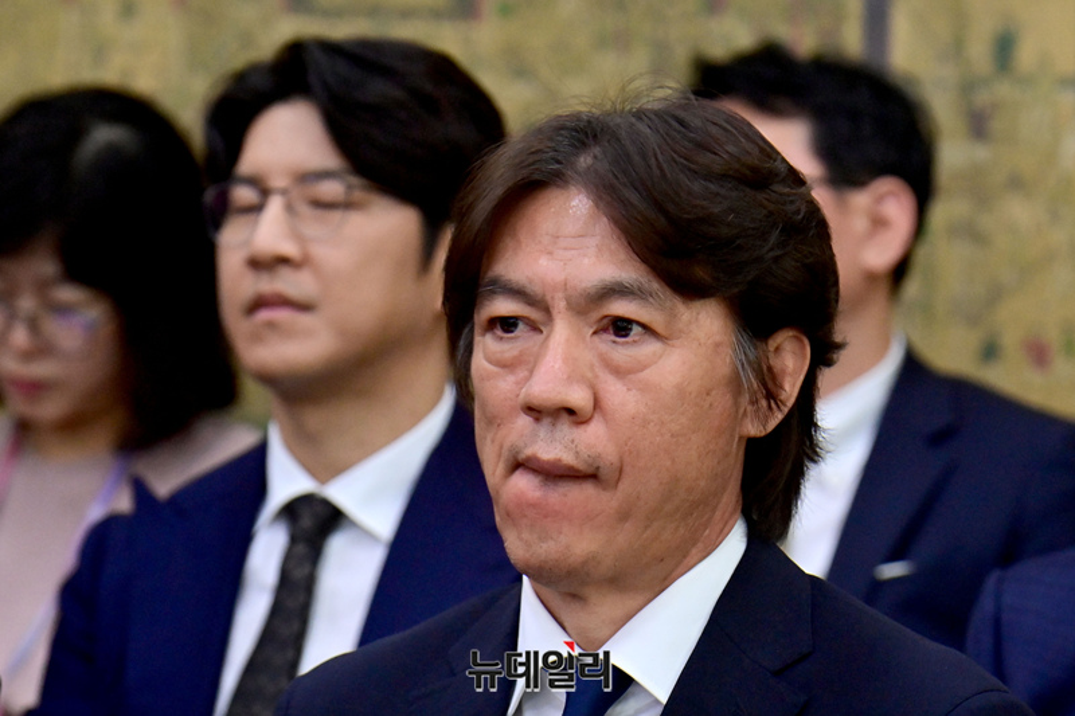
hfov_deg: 7.9
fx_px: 7762
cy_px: 358
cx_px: 538
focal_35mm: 260
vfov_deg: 5.3
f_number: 8
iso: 6400
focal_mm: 260
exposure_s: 1/250
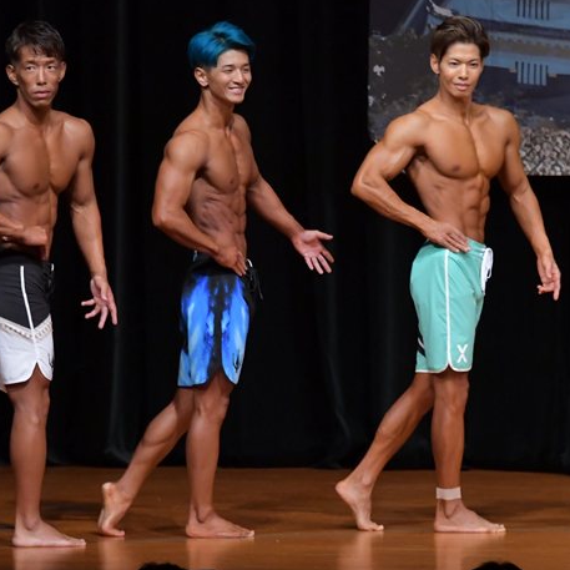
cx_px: 249
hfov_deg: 4.5
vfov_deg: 4.5
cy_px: 276
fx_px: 7247
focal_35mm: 389
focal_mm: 180
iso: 5000
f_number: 5.6
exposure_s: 1/400
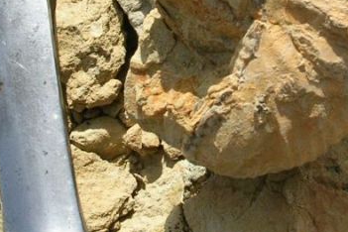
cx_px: 222
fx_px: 870
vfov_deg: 14.9
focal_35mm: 90
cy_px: 4
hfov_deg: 22.6
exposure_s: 1/272
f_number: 5.6
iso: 50
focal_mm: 5.8
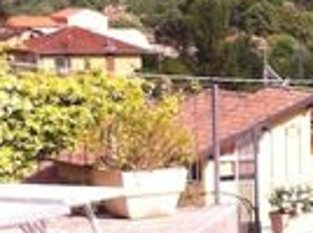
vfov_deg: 8.0
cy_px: 207
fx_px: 1661
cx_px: 798
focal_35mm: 184
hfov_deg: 9.4
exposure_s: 1/773
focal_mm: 3.85
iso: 80
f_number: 2.8
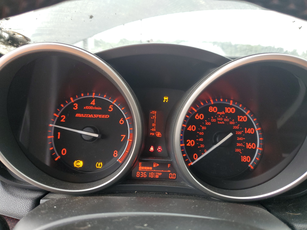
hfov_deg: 67.3
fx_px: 231
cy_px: 115
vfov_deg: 53.1
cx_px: 154
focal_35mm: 26
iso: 82
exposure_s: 1/120
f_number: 1.5
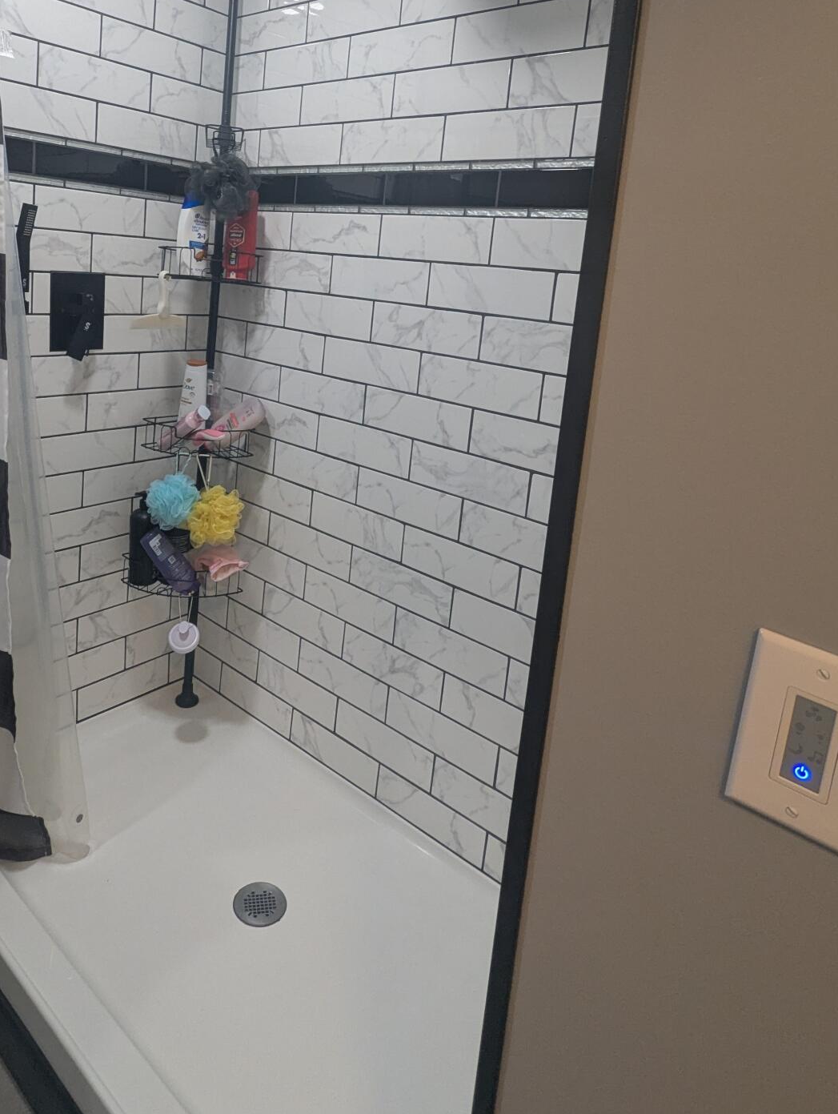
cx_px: 333
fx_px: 741
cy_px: 372
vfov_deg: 71.7
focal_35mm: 23
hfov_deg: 58.5
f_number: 2.2
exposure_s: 1/30
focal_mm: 2.35
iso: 73
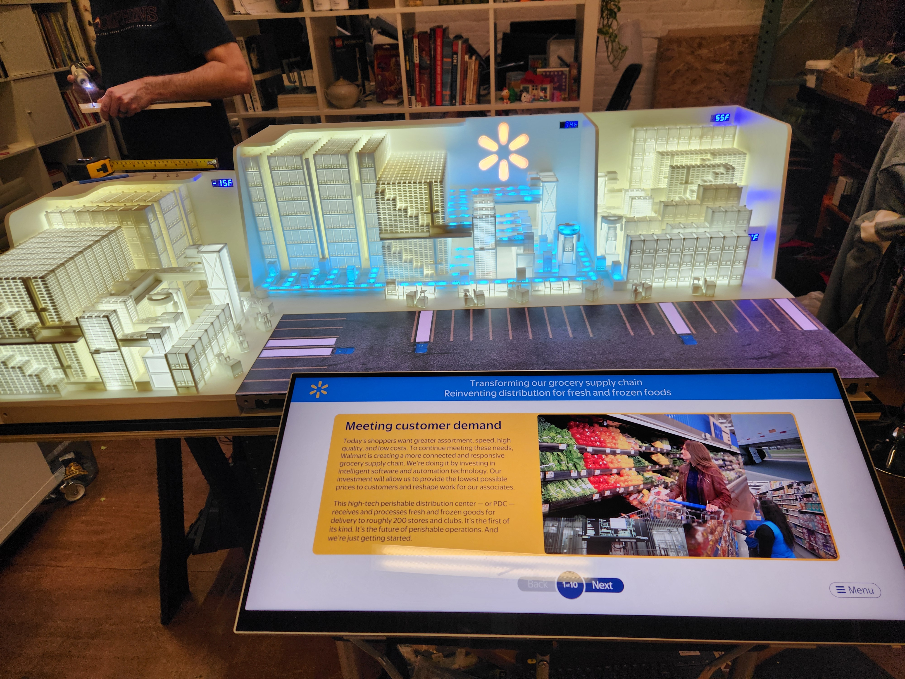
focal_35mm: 23
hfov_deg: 73.9
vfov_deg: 58.9
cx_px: 452
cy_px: 340
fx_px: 601
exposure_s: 1/120
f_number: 1.8
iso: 32
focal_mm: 5.4
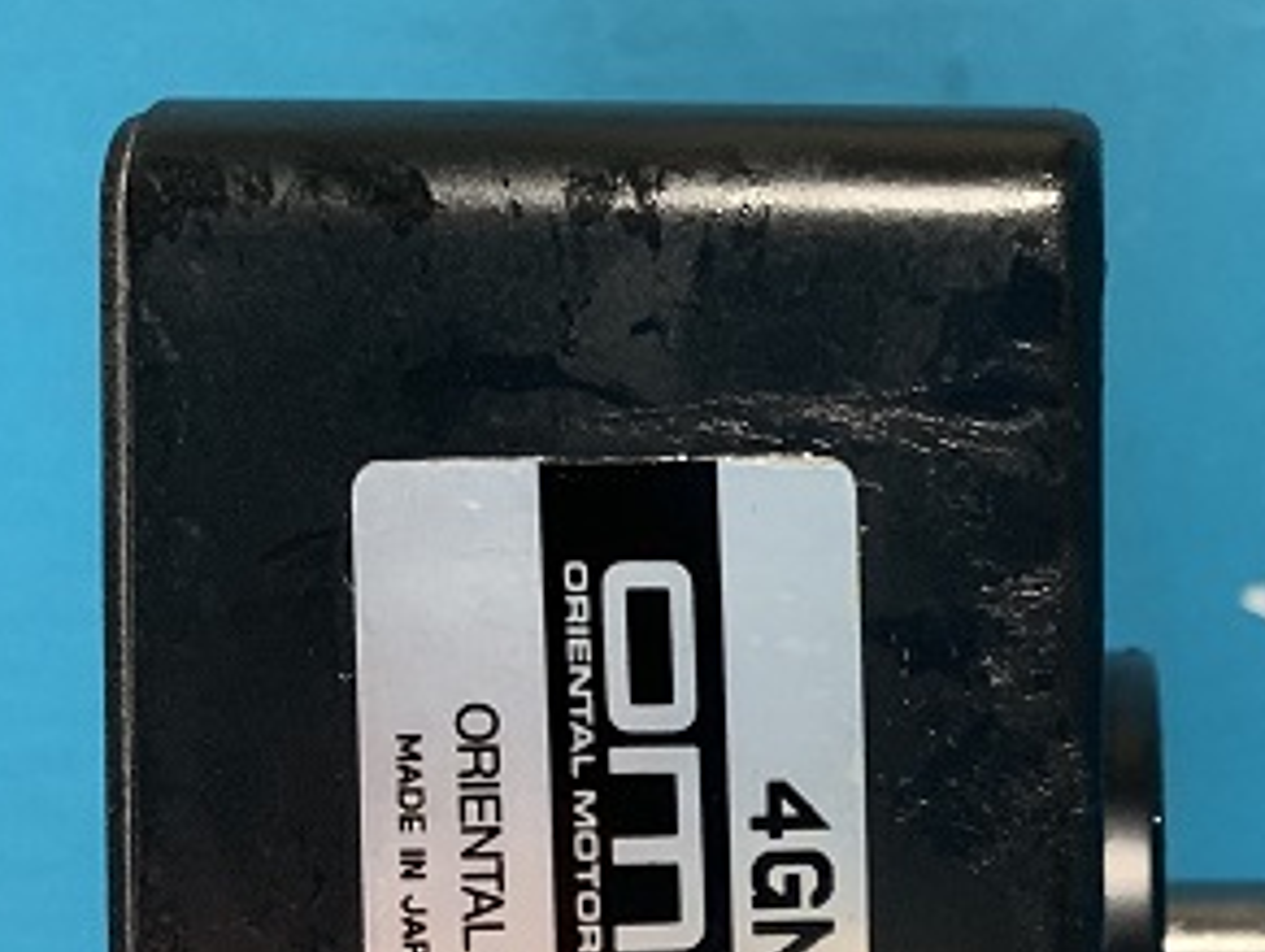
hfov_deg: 26.1
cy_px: 937
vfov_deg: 19.9
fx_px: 2634
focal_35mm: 72
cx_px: 1137
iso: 400
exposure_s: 1/52
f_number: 1.8
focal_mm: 4.25
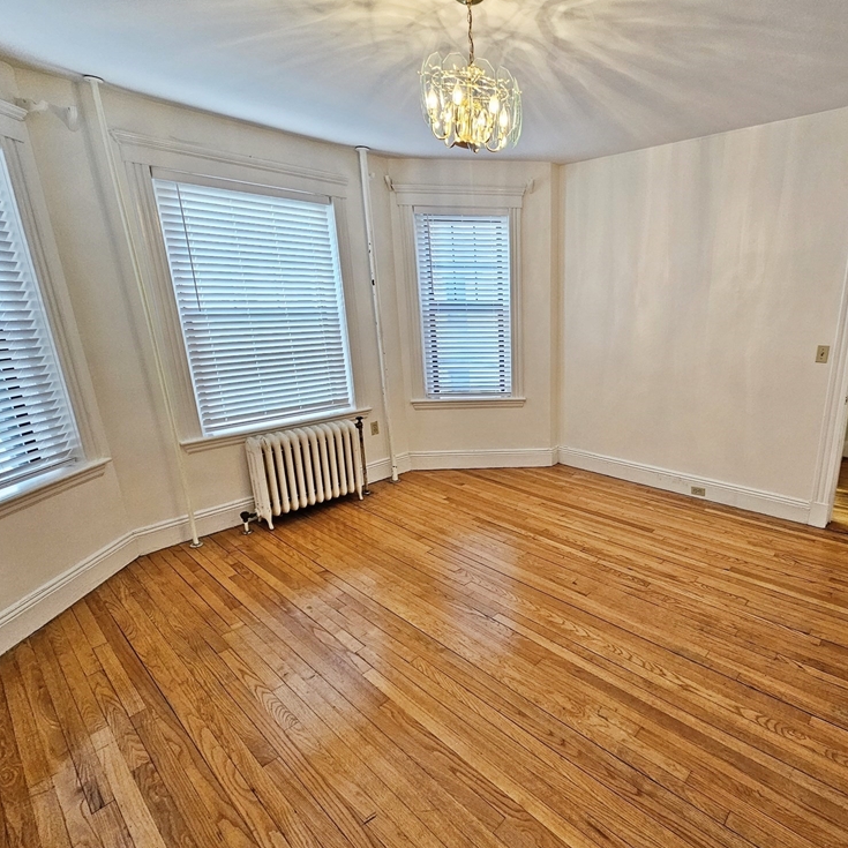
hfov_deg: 84.9
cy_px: 440
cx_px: 553
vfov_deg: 87.4
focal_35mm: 16
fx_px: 443
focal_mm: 2.2
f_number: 2.2
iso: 100
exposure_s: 1/60
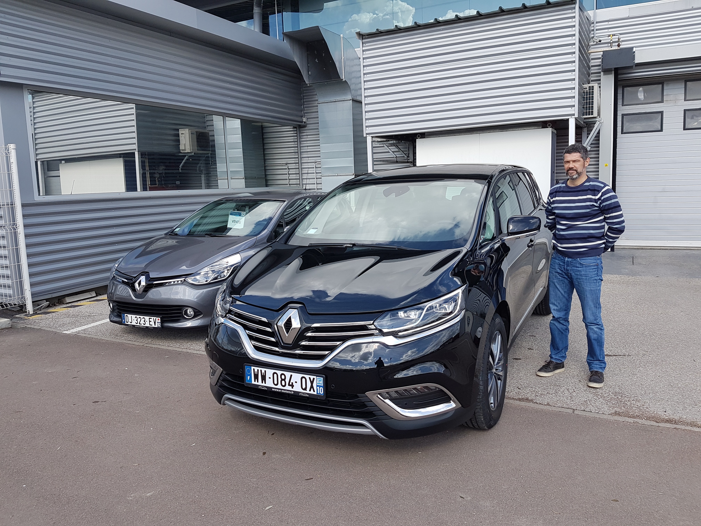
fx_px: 527
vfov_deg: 53.1
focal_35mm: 26
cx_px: 350
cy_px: 263
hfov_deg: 67.3
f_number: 1.7
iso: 40
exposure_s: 1/904
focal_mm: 4.2
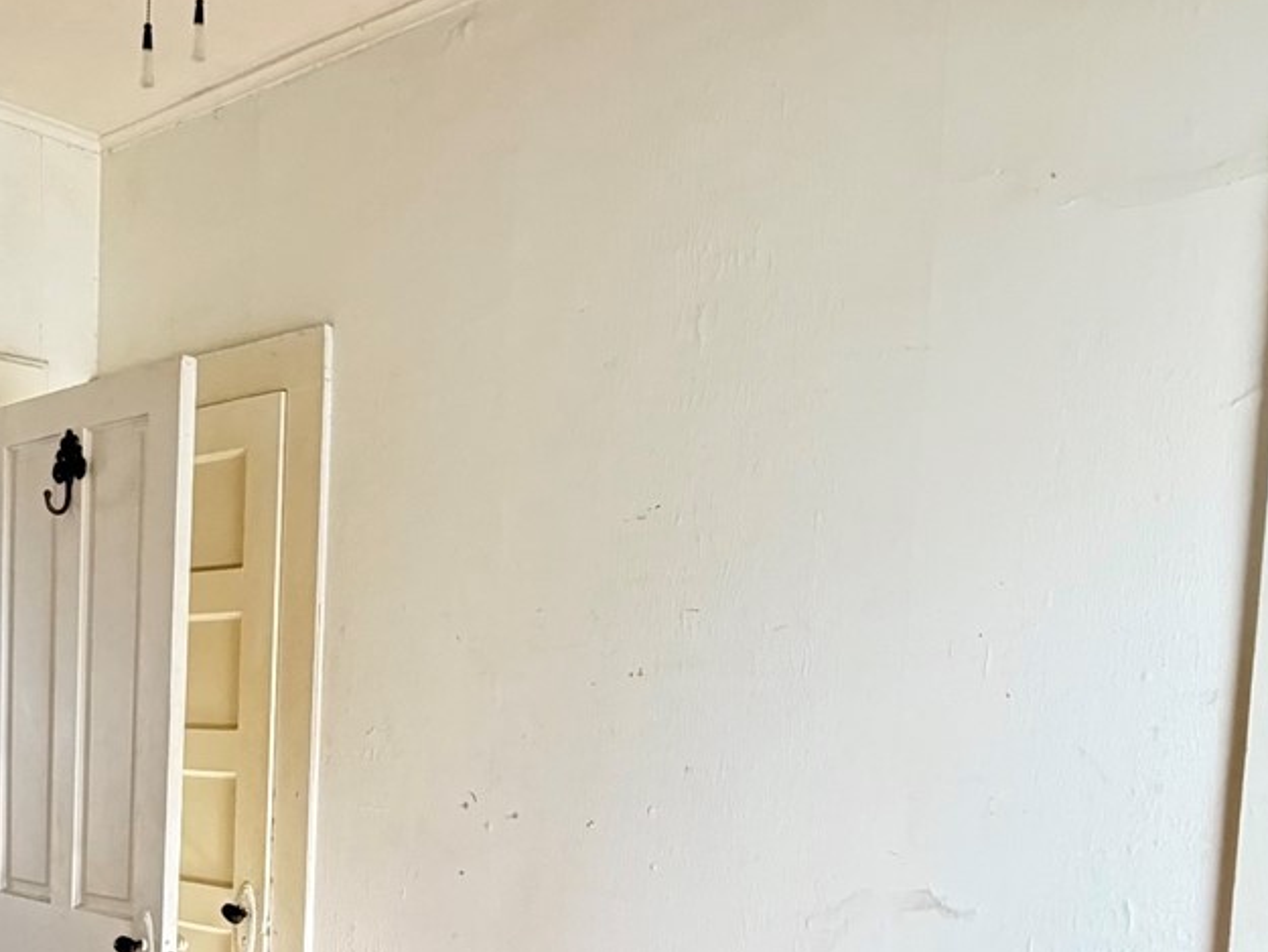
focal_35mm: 43
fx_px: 1575
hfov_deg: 42.4
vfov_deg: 31.9
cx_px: 308
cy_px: 867
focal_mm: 2.22
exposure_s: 1/60
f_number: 2.2
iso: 500
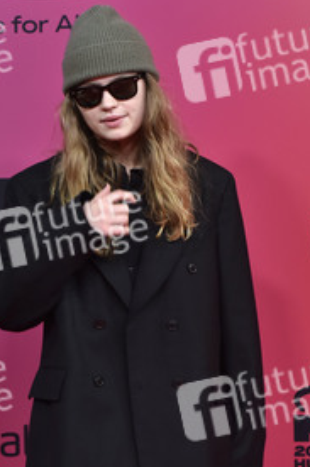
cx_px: 110
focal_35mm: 145
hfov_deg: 9.4
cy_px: 316
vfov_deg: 14.2
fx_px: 1880
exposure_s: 1/200
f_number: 5.6
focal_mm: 100
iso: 2000
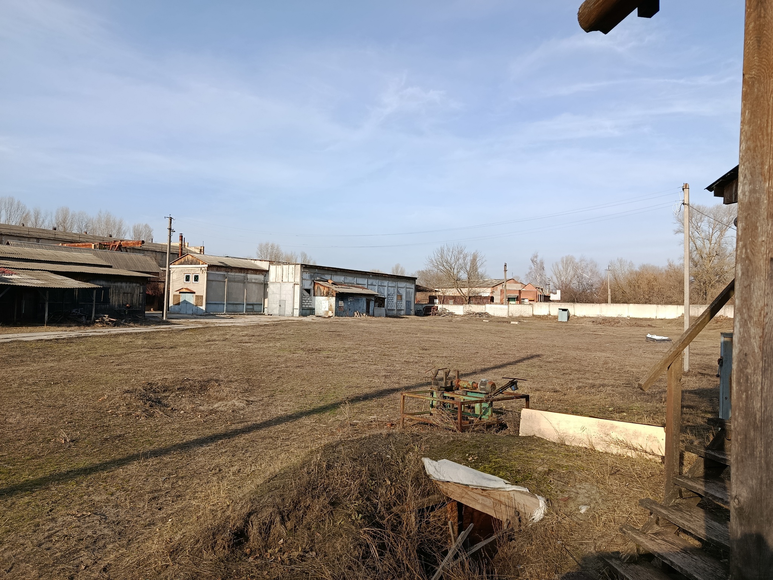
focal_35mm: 24
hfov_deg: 71.6
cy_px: 290
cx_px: 386
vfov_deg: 56.8
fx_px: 536
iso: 50
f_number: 1.7
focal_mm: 5.24
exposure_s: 1/423
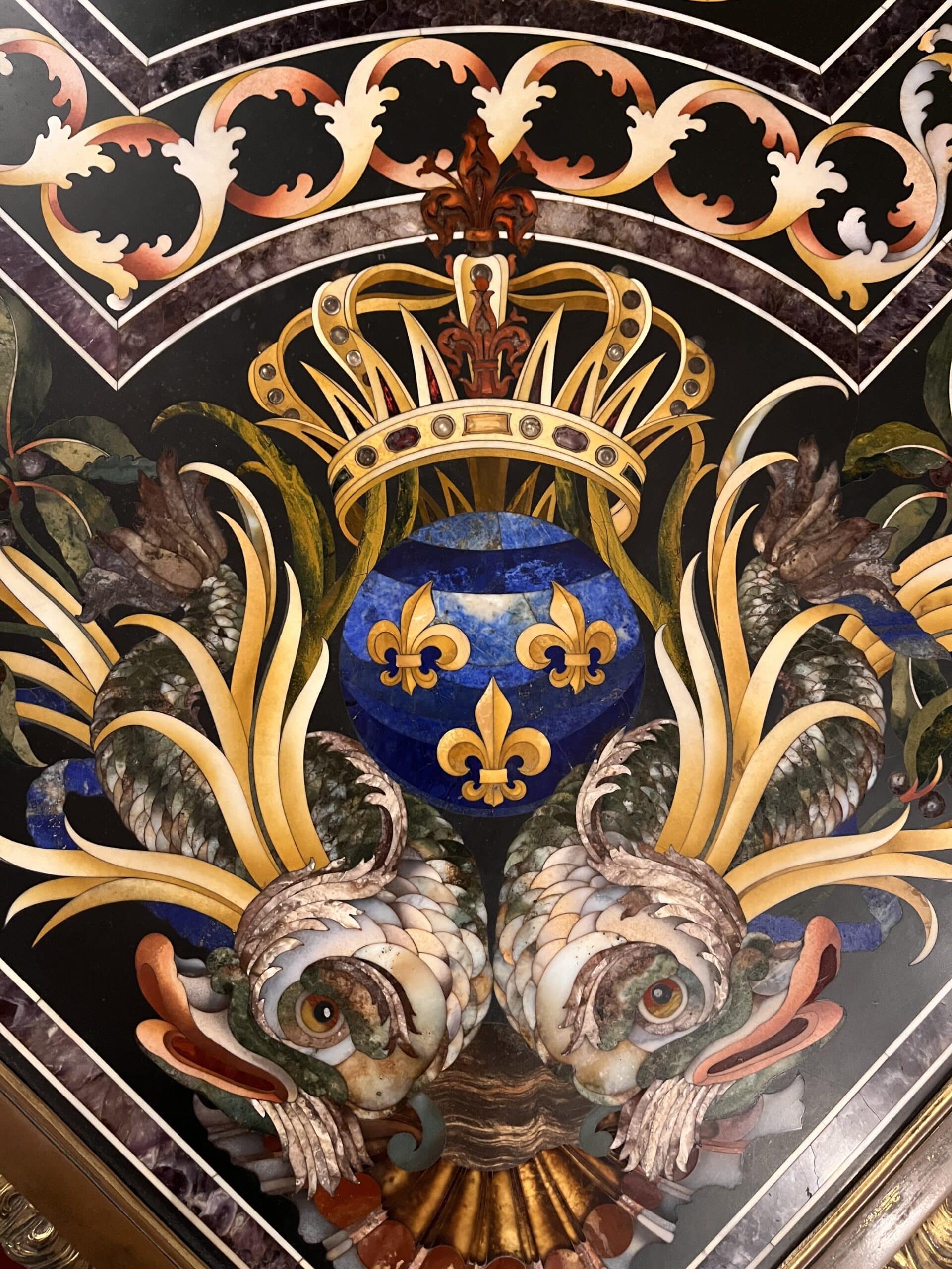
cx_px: 476
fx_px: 953
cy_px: 634
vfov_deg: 67.3
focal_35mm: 26
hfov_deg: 53.1
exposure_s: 1/33
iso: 500
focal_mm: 5.1
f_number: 1.6
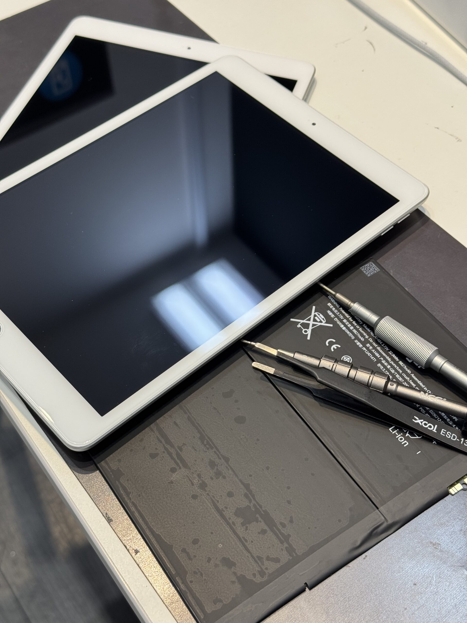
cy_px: 312
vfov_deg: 39.7
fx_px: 863
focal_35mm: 48
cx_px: 234
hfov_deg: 30.3
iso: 50
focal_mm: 6.76
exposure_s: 1/120
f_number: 1.78
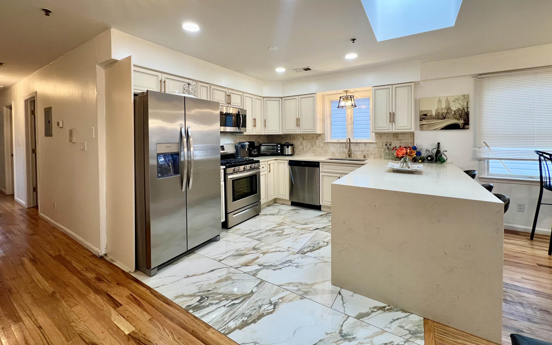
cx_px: 276
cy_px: 141
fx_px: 211
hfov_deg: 105.3
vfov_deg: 77.9
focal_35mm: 14
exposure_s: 1/120
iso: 125
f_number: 1.8
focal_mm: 1.57
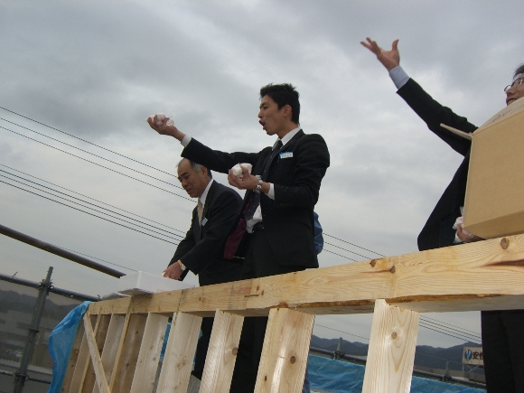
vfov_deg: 37.7
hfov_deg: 49.0
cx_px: 262
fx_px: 575
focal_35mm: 38
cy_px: 196
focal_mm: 7.9
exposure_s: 1/250
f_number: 2.8
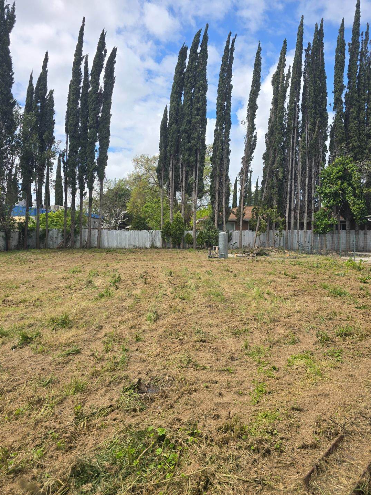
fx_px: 343
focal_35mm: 24
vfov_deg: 71.6
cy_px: 247
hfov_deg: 56.8
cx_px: 178
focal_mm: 6.3
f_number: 1.7
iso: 12
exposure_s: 1/659
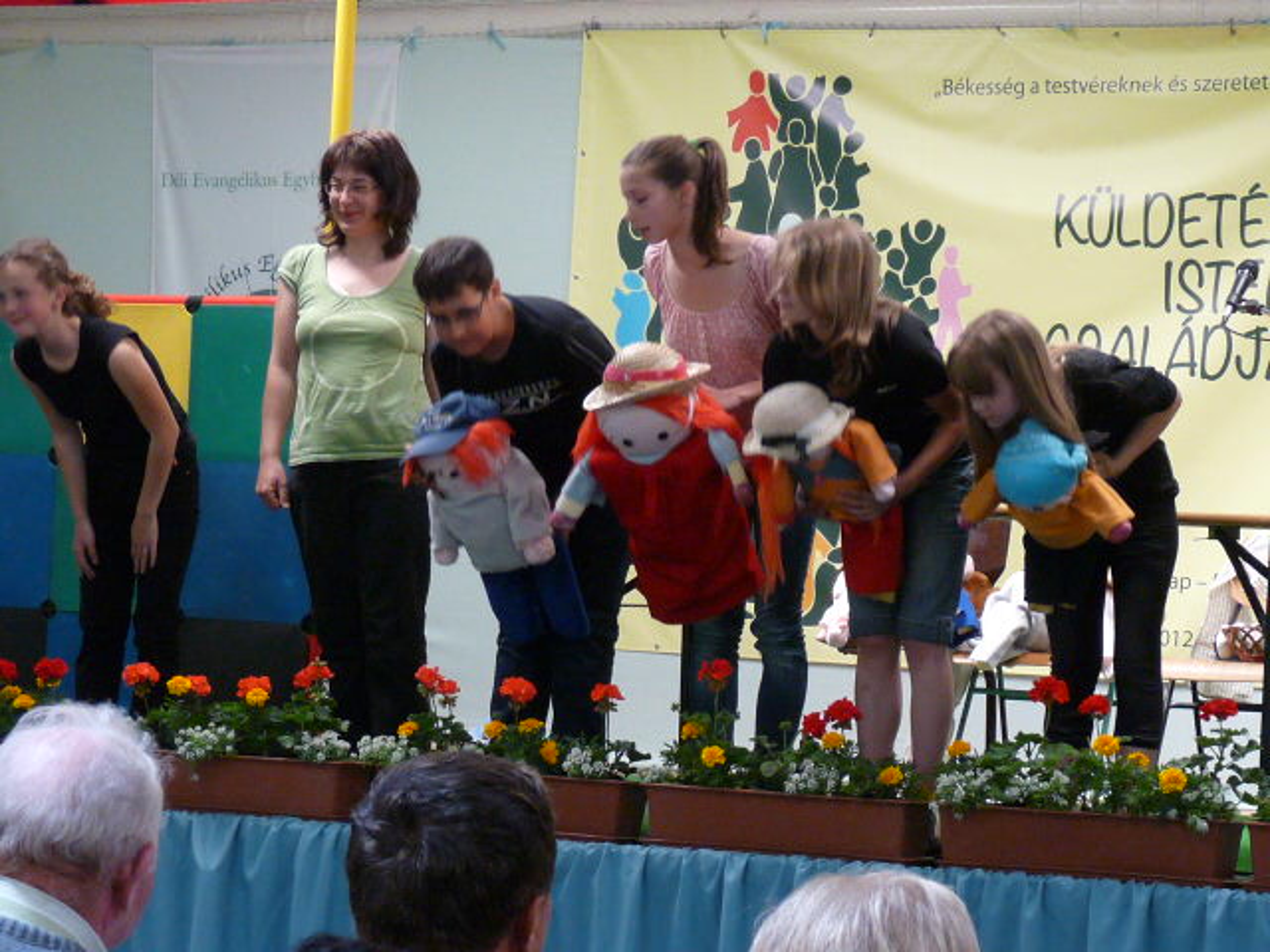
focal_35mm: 115
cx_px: 635
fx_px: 4219
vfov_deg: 12.9
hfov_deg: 17.1
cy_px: 476
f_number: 3.4
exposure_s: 1/60
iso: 320
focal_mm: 11.5
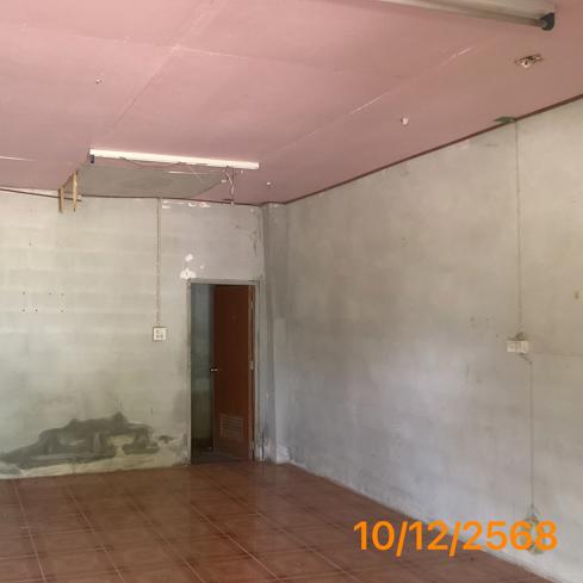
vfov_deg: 44.9
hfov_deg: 44.4
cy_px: 294
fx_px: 705
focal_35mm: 37
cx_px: 203
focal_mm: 3.3
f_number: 2.4
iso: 250
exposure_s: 1/33
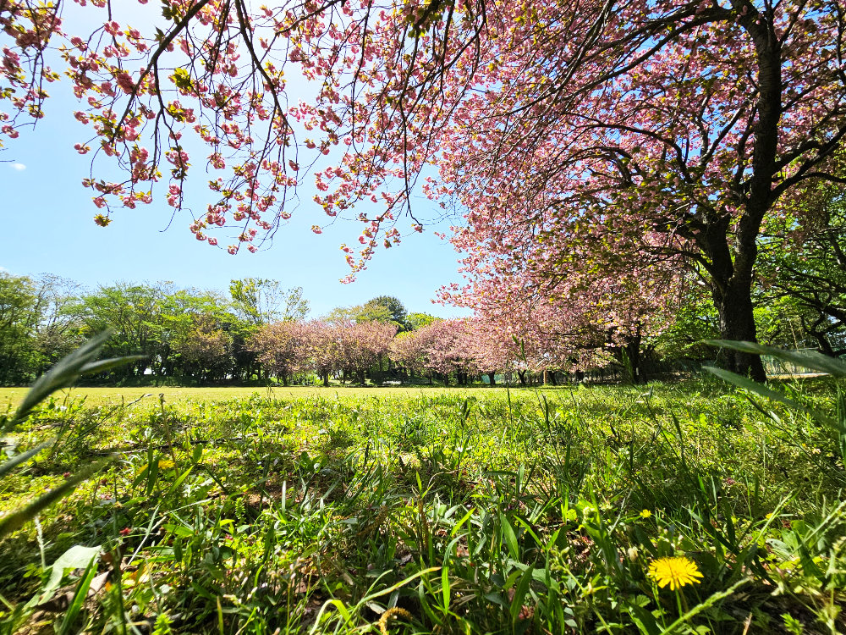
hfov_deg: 106.2
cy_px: 318
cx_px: 423
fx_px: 318
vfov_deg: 89.9
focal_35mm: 13
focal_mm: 2.2
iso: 50
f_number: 2.2
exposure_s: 1/1962
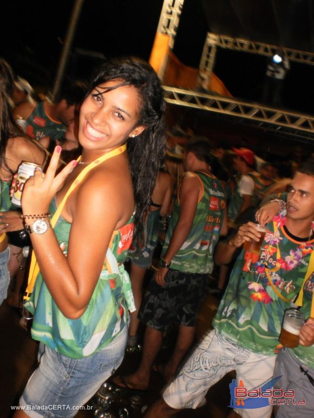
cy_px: 209
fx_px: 435
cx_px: 157
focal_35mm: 36
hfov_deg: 39.7
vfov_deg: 51.4
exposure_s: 1/30
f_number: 3.1
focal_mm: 6.3
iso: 200
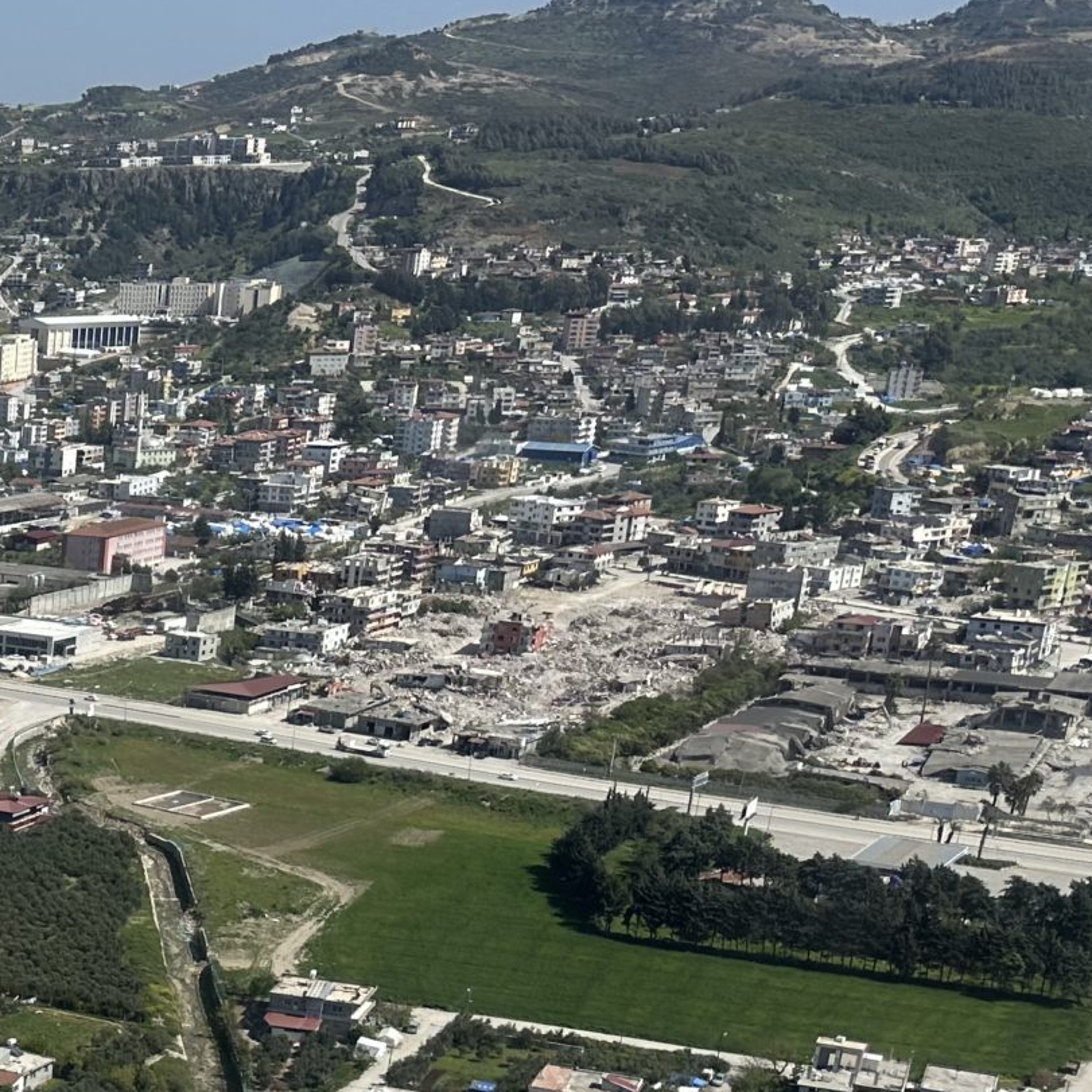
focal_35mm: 67
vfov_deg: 24.2
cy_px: 1178
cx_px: -452
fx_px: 2391
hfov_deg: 22.1
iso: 80
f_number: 1.78
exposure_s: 1/6211
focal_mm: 6.86
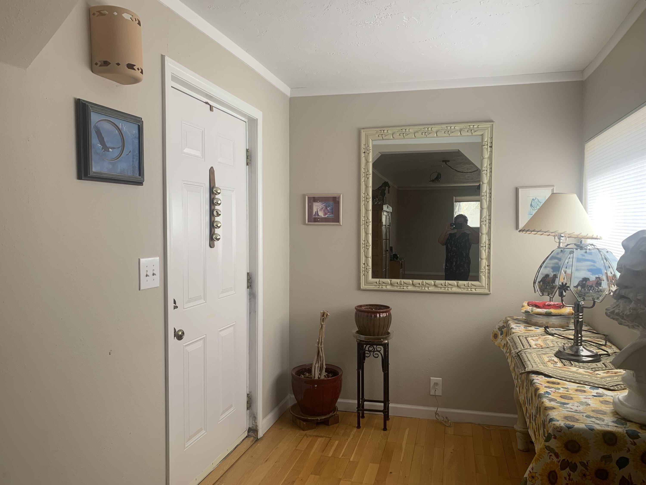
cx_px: 323
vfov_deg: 53.1
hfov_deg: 67.3
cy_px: 242
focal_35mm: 26
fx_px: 485
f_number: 1.8
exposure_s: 1/121
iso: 40
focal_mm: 4.25
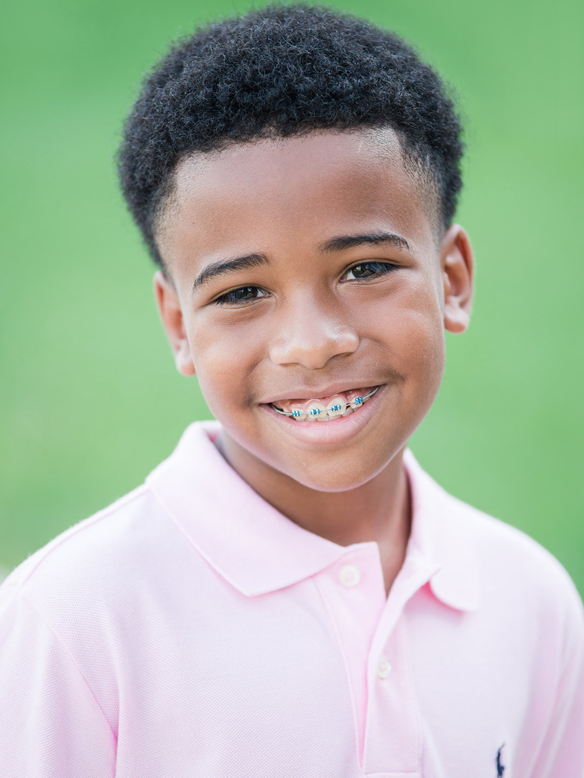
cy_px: 371
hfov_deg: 9.1
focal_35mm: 163
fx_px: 3667
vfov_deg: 12.1
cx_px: 293
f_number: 2.8
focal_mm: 150
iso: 320
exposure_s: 1/320
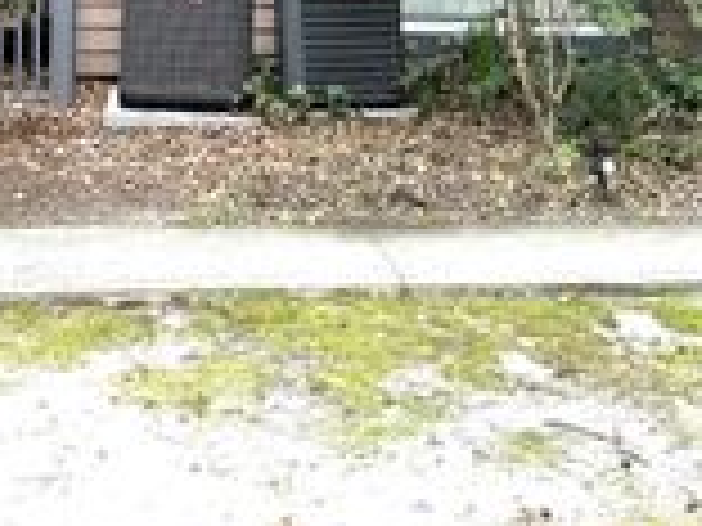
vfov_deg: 17.1
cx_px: 176
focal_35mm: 77
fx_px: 1562
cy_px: -294
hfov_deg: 25.0
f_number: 1.78
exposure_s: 1/121
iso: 64
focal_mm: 6.76
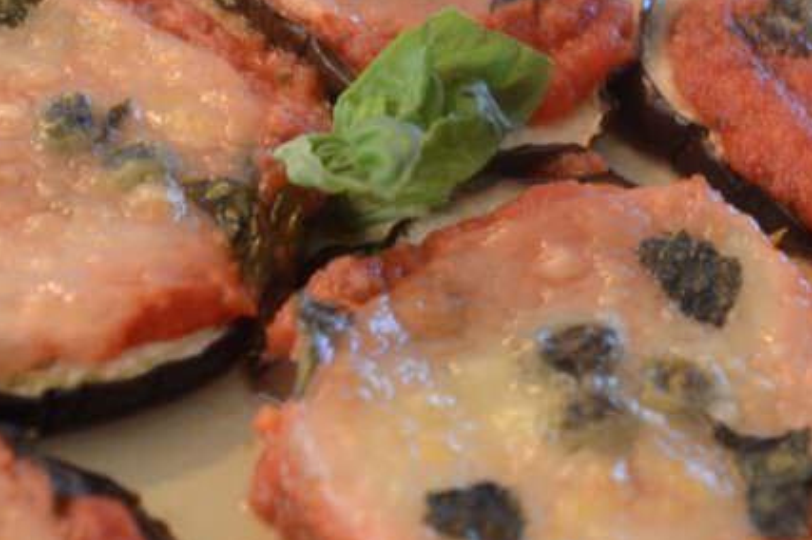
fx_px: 2434
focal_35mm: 108
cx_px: 426
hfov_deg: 18.9
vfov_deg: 12.7
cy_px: 292
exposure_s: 1/15
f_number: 5.3
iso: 1600
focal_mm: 40
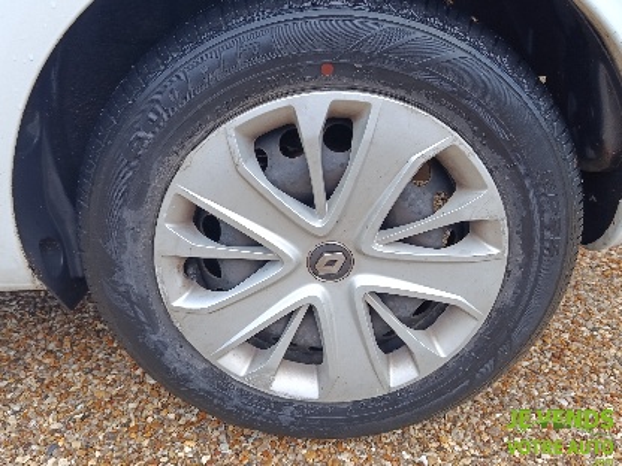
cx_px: 311
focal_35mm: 30
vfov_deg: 46.8
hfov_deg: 60.0
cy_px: 233
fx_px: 539
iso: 290
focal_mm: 5.24
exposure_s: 1/100
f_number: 1.7
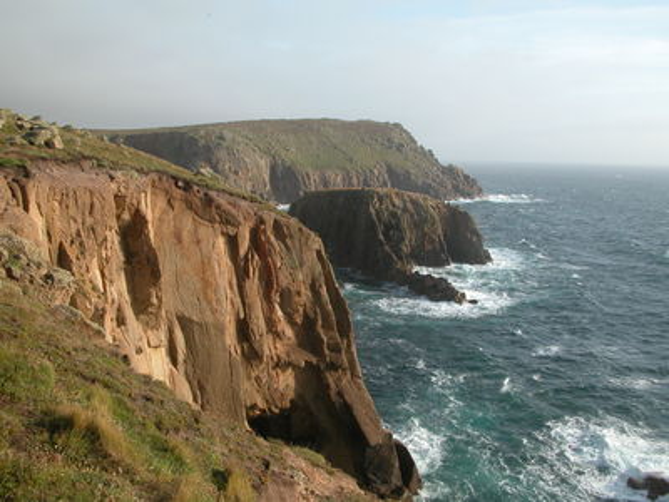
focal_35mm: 35
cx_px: 334
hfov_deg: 52.6
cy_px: 251
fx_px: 676
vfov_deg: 40.7
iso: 100
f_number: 5.6
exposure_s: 1/278
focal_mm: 8.9
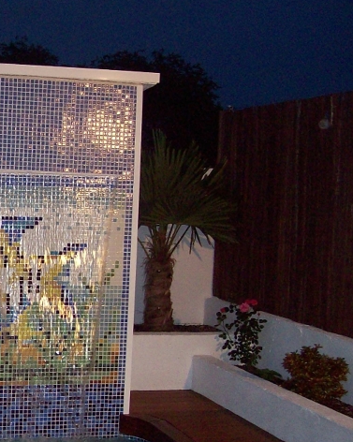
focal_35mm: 67
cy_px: 273
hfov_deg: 21.4
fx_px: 876
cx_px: -55
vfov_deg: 28.2
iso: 140
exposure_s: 1/45.3
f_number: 2.7
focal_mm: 6
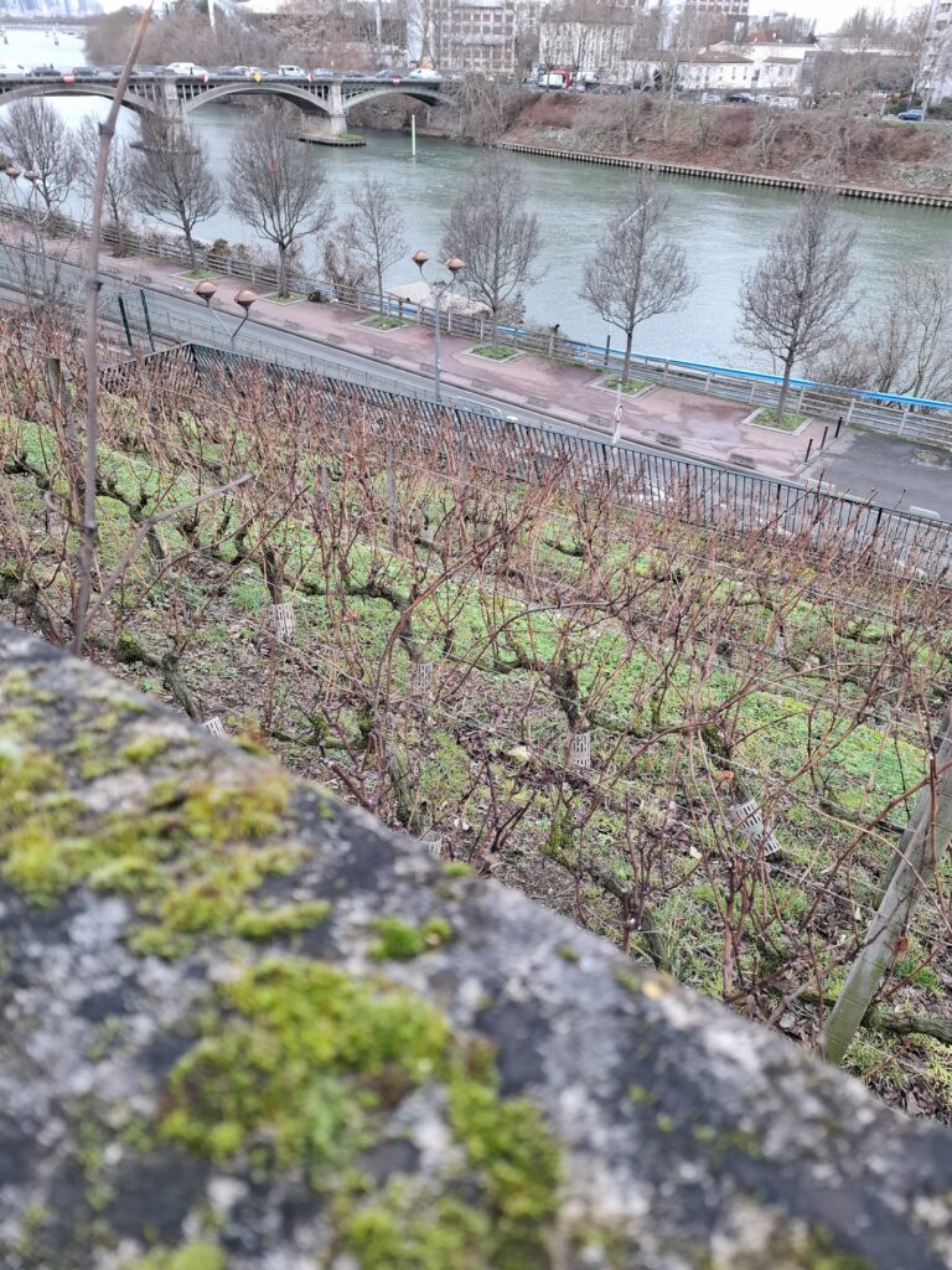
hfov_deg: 58.9
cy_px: 635
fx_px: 843
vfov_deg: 73.9
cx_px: 476
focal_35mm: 23
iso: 50
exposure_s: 1/100
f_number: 1.8
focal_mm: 5.54
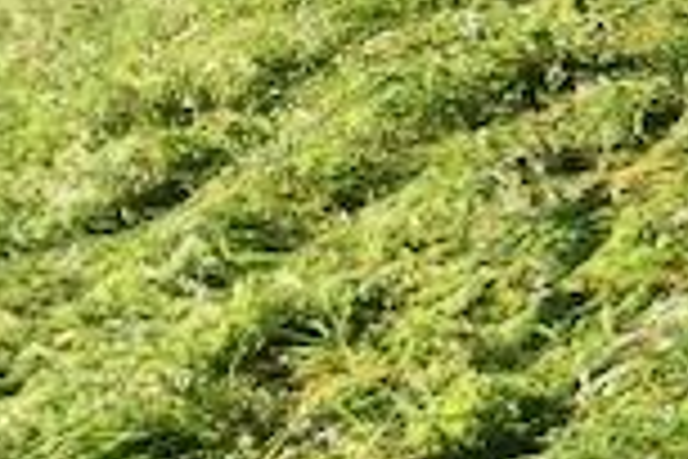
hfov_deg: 9.7
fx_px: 3765
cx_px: 1380
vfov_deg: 6.7
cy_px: -576
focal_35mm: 197
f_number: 2.2
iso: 25
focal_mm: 4.15
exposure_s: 1/490
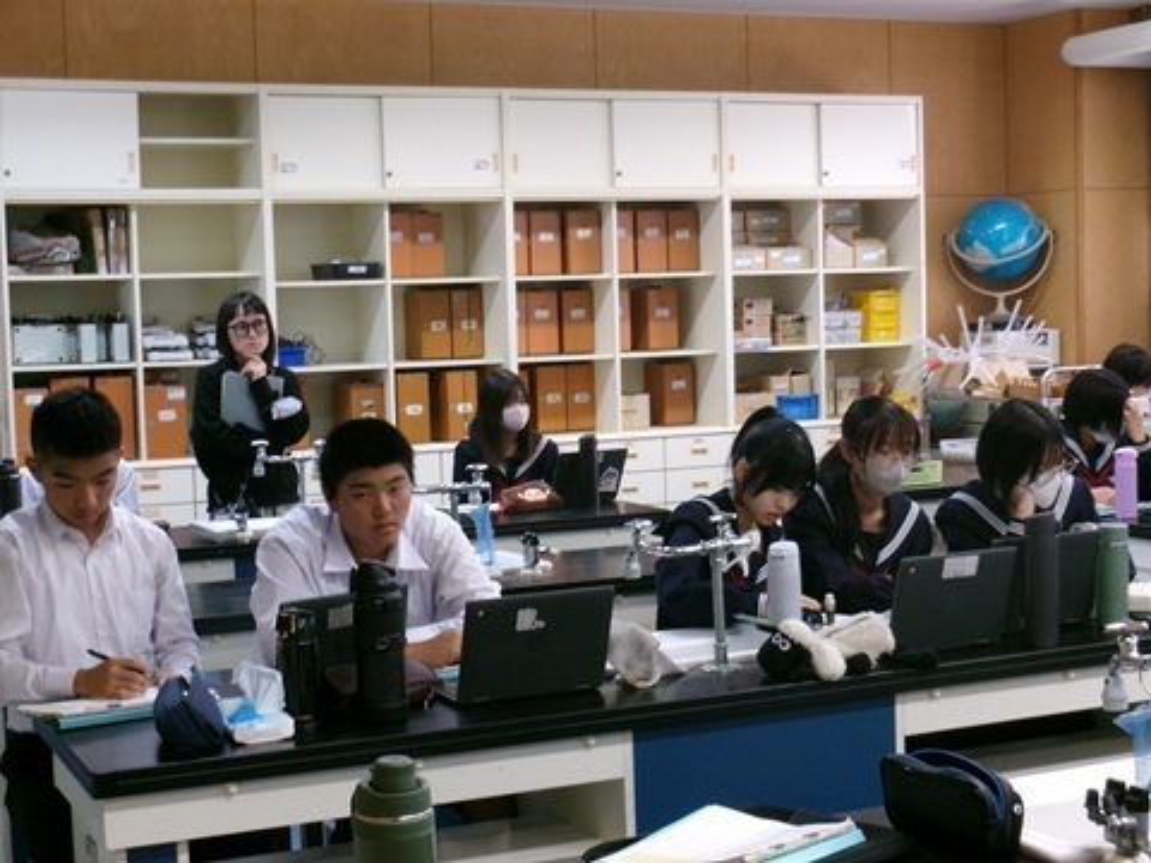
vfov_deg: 22.9
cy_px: 432
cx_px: 576
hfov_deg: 30.3
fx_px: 2128
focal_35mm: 64
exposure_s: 1/26
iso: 400
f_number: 5.2
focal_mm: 11.5
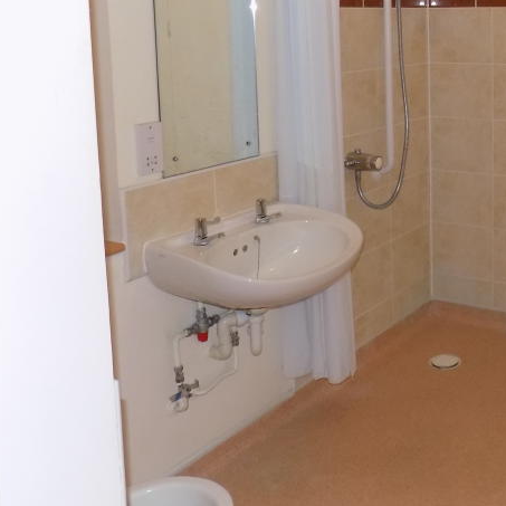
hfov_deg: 33.5
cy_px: 106
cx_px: 512
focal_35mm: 46
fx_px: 761
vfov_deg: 35.7
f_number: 3.1
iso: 200
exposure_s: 1/30
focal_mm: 4
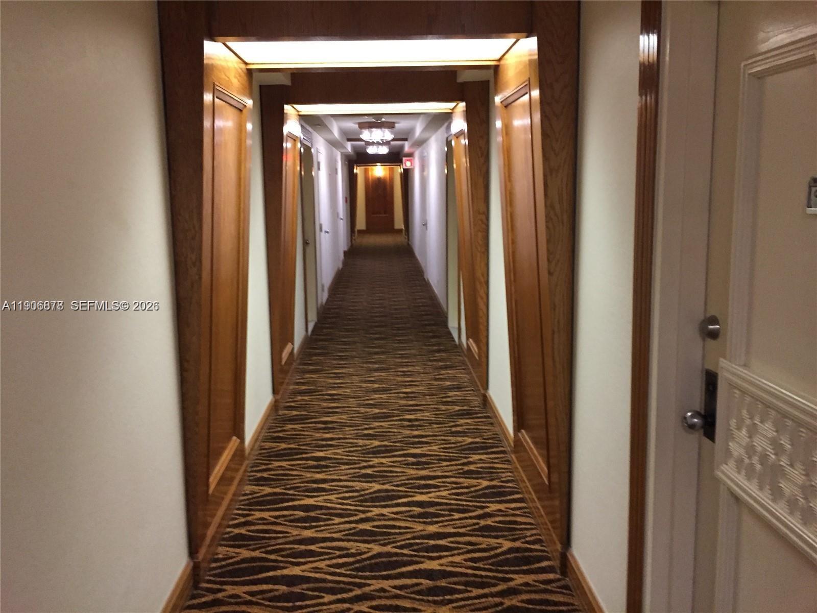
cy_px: 306
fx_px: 684
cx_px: 408
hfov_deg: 61.7
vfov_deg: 48.2
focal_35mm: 29
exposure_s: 1/20
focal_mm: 4.15
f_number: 2.2
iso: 250
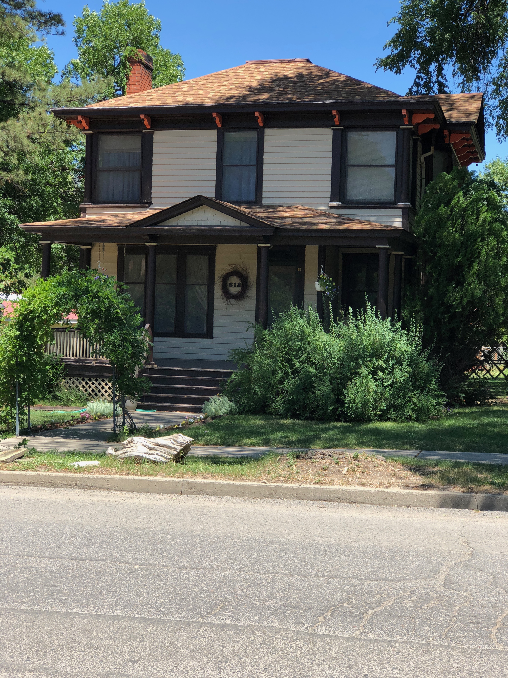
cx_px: 254
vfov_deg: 33.8
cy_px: 339
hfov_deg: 25.7
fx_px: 1115
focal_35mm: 57
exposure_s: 1/315
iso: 20
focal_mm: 6.6
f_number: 2.8
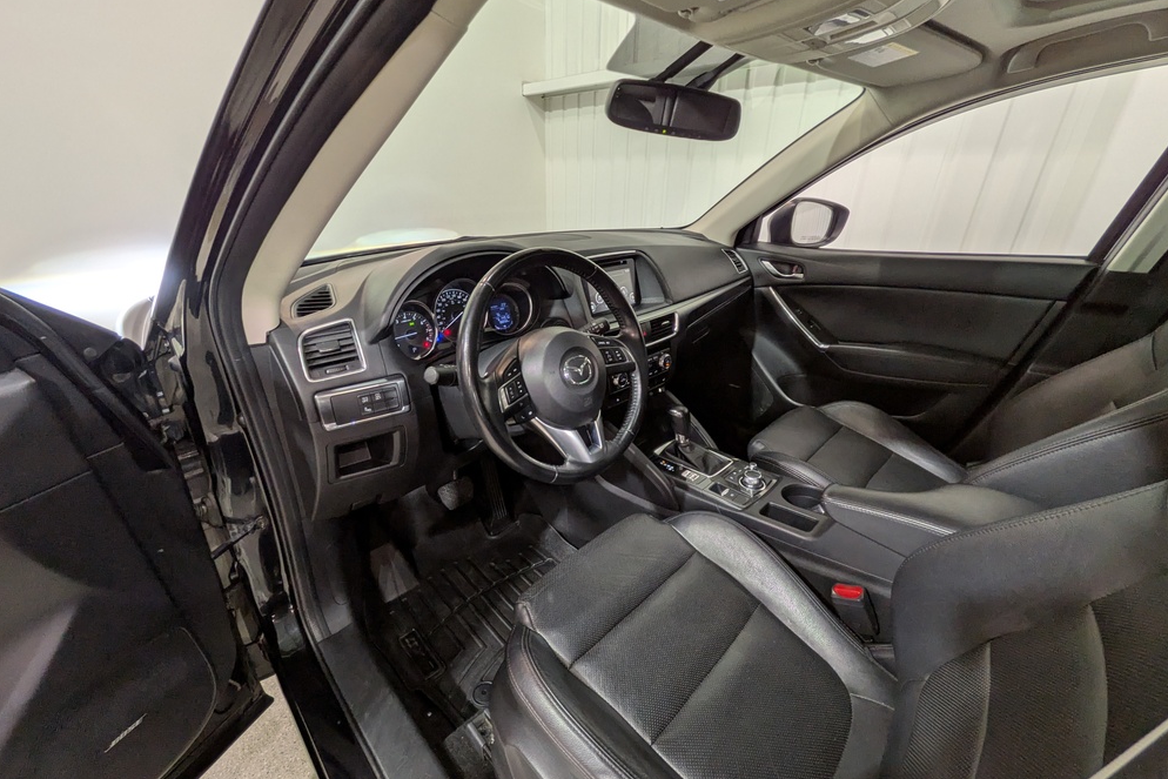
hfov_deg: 100.4
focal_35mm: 15
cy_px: 398
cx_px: 569
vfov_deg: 77.3
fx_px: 487
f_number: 2.2
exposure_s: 1/30
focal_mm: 1.83
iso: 72
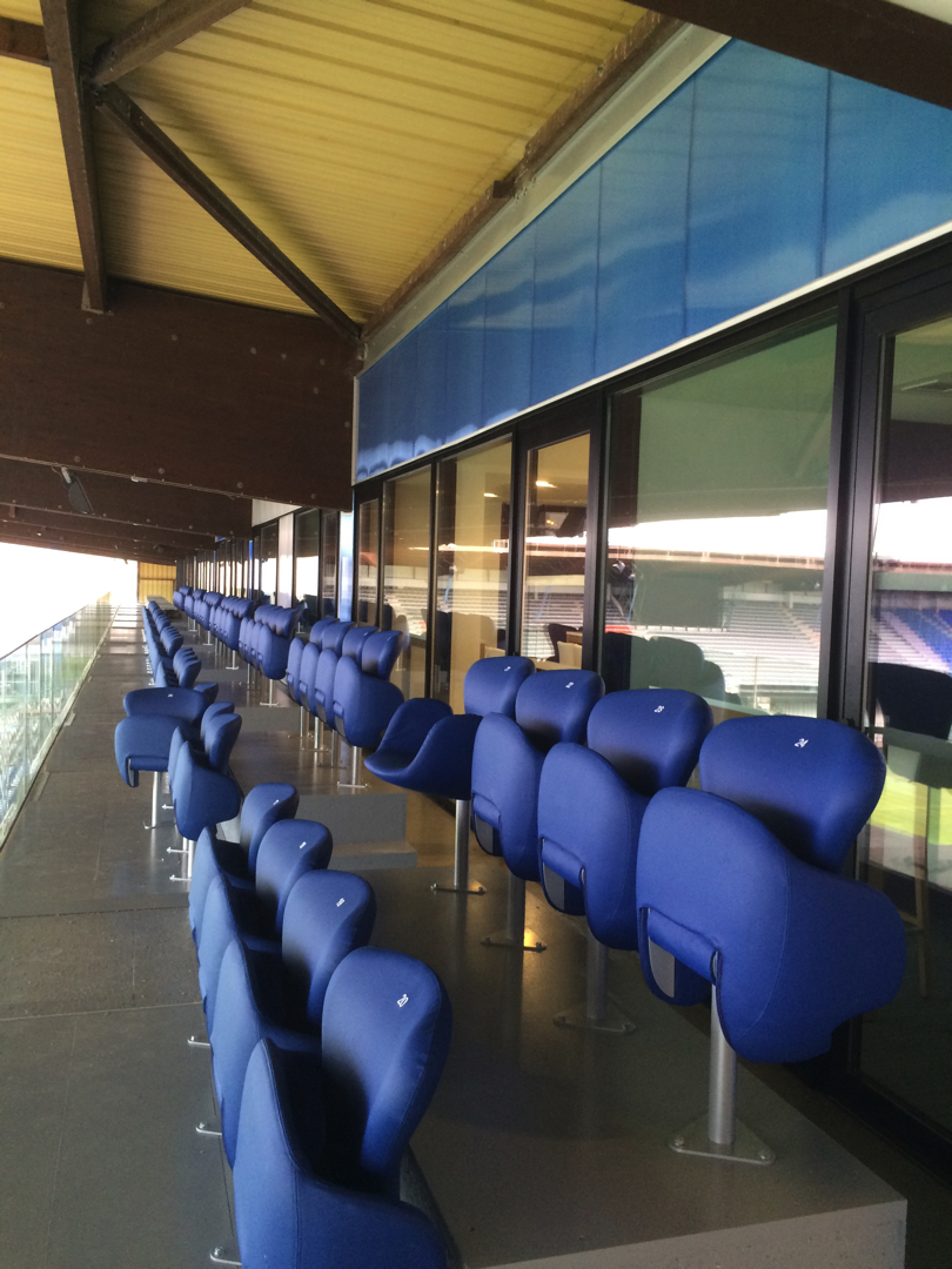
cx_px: 476
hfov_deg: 48.2
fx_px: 1063
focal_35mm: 29
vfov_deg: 61.7
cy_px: 634
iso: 160
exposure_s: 1/33
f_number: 2.2
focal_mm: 4.15
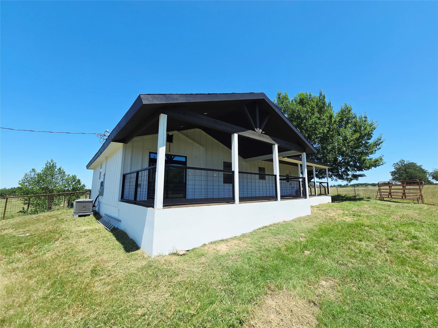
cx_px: 219
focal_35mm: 13
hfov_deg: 106.2
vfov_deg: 89.9
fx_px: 164
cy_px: 164
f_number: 2.2
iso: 50
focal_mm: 2.2
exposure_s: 1/2175
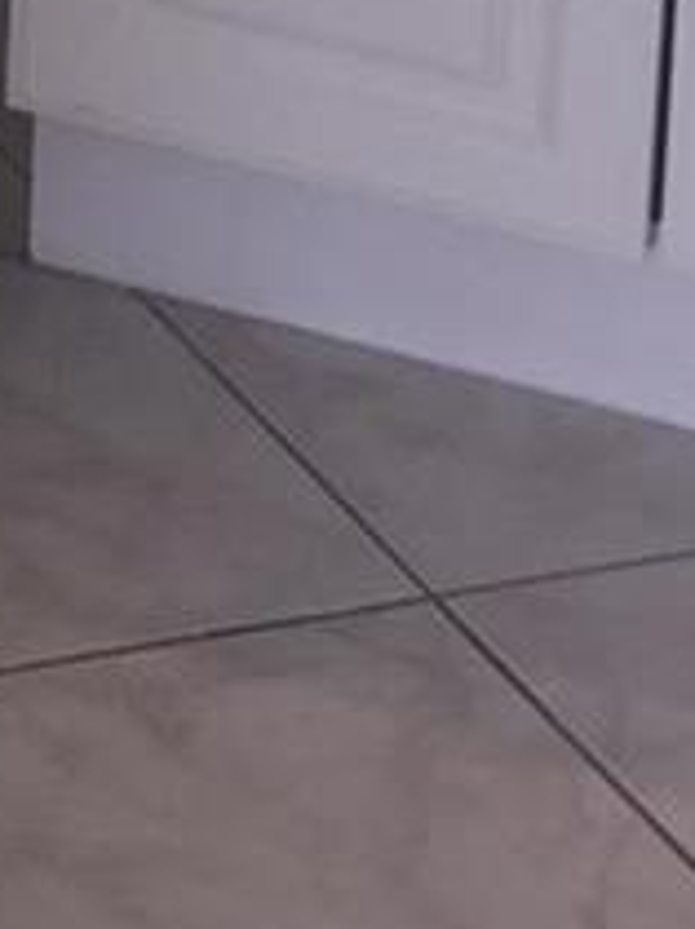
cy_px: -1376
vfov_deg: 10.2
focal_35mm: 166
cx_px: -624
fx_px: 4453
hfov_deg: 8.5
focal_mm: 4.15
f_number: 2.2
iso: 40
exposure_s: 1/120
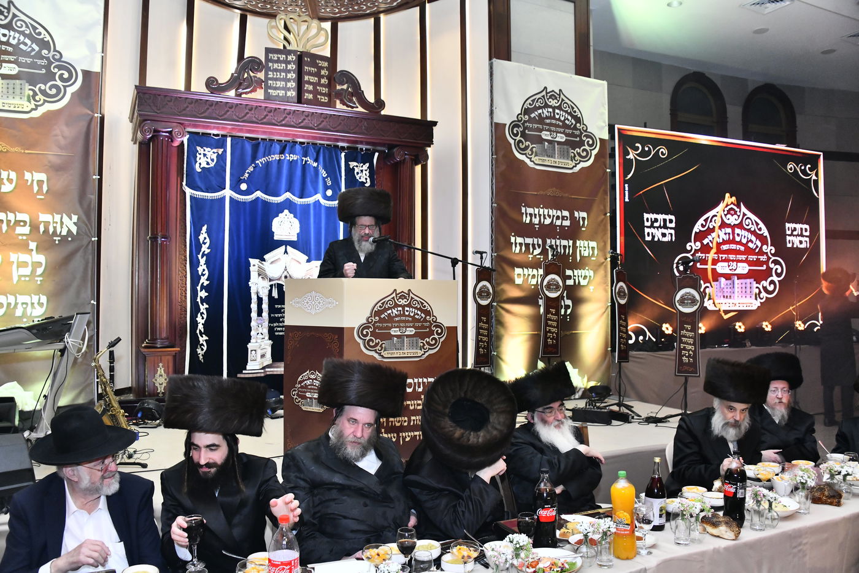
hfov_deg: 65.5
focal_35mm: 28
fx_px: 668
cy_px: 286
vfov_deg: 46.4
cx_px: 430
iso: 2500
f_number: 5.6
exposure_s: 1/125
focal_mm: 28
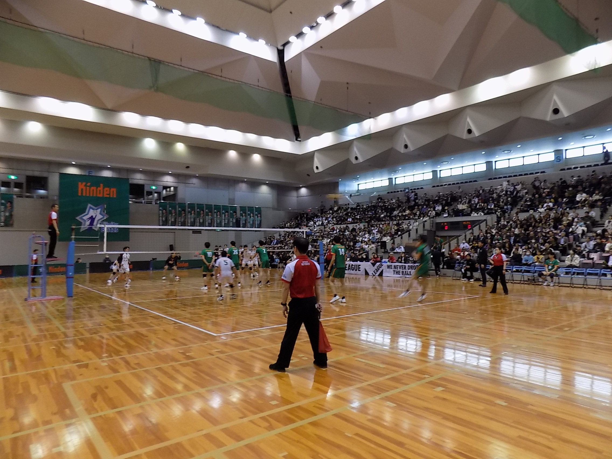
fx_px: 407
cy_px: 230
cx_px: 306
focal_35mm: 23
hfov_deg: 73.9
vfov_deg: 58.9
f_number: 3.1
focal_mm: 4
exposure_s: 1/30
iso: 180
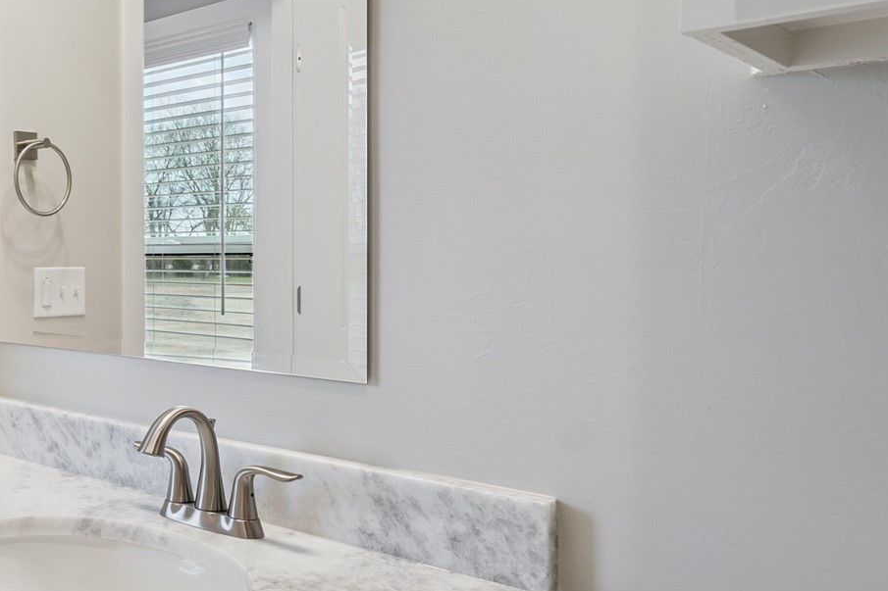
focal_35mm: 36
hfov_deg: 43.2
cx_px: -54
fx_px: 888
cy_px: 267
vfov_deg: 36.8
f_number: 5.6
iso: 200
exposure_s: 1/50
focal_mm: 16
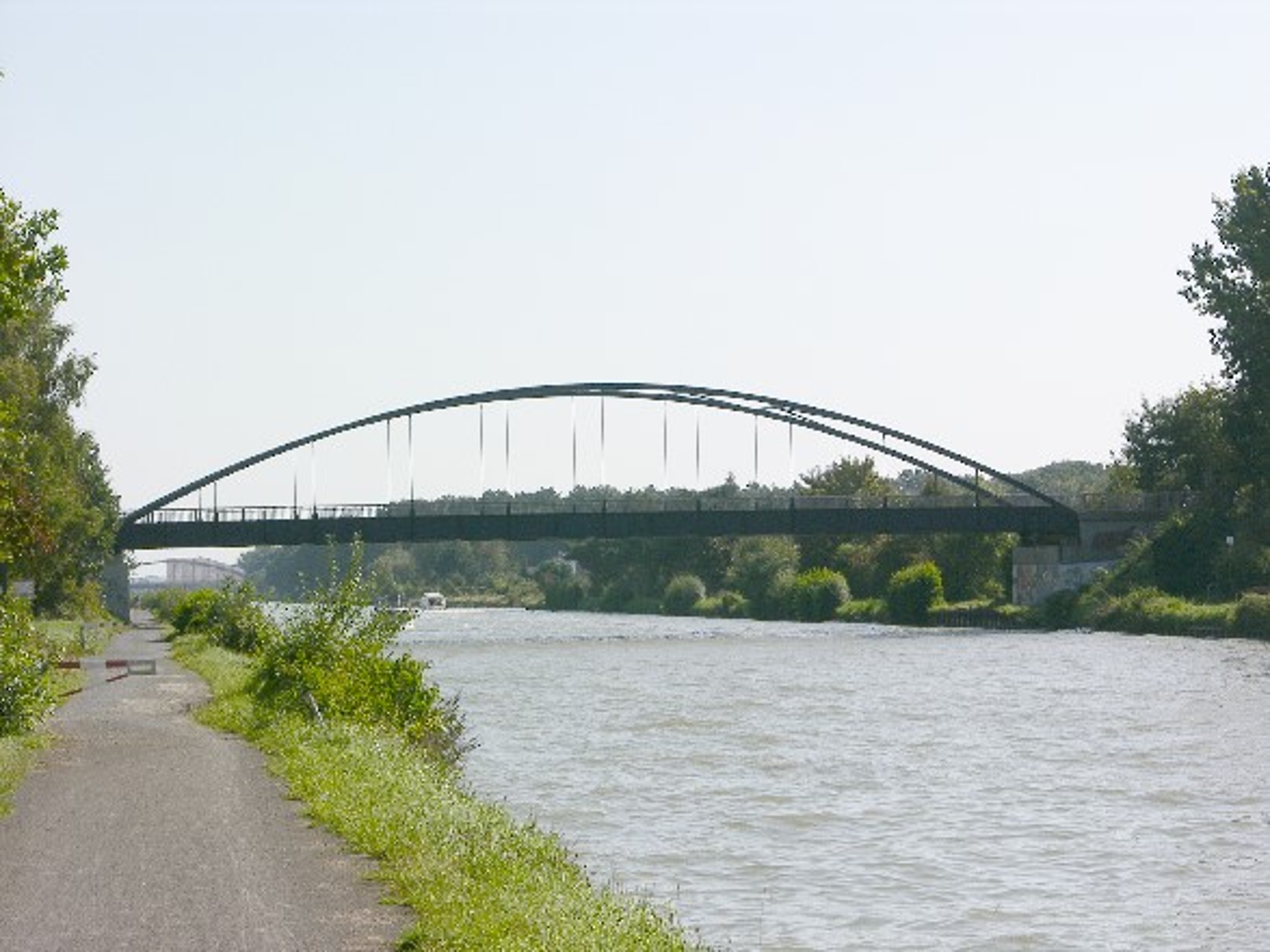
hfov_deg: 16.4
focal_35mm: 120
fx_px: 4402
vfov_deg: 12.3
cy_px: 476
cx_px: 635
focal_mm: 29.5
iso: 50
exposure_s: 1/260
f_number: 7.5
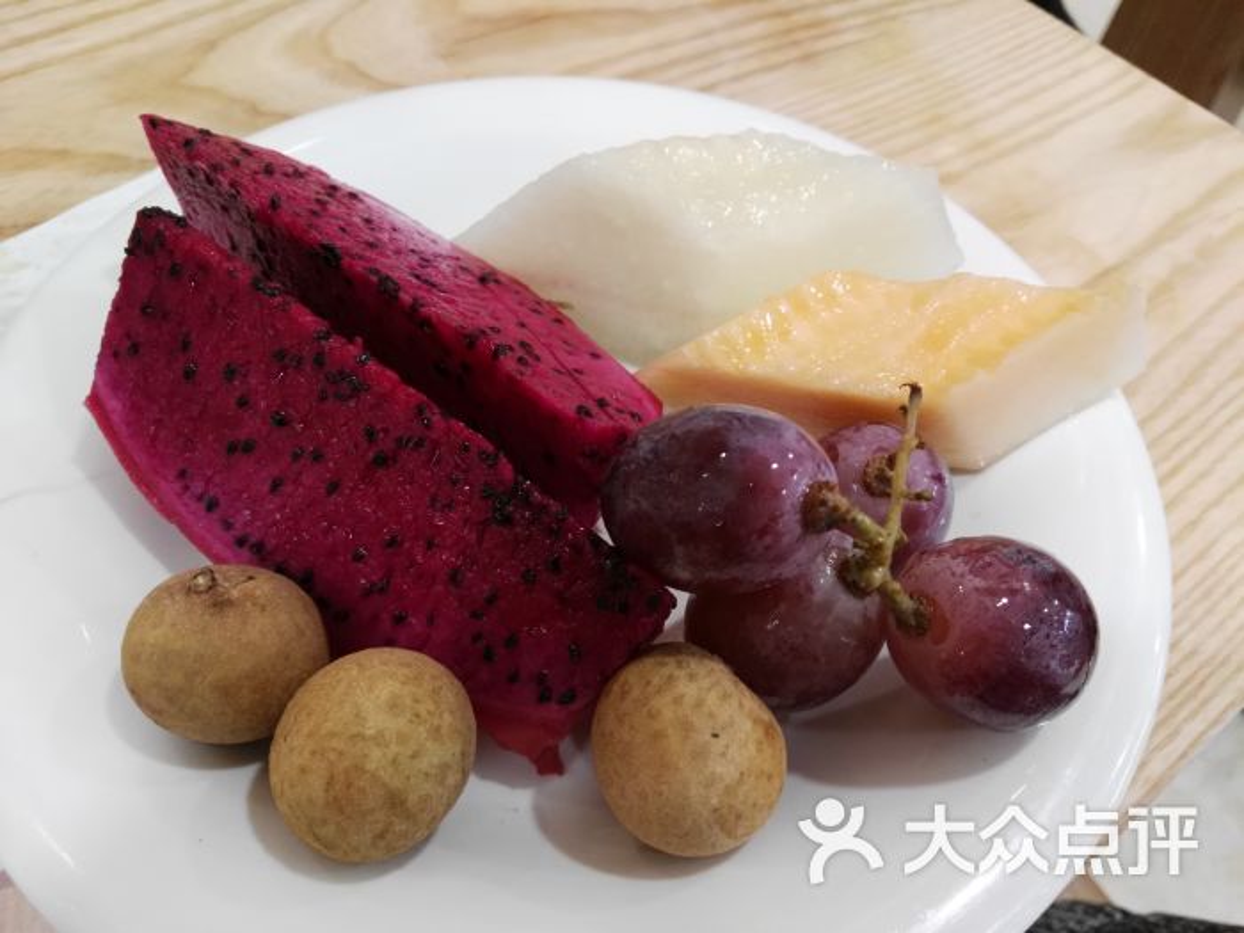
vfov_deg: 49.7
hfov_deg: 63.4
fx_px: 1006
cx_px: 622
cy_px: 466
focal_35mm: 28
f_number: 2
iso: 113
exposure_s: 1/33
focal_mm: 2.96
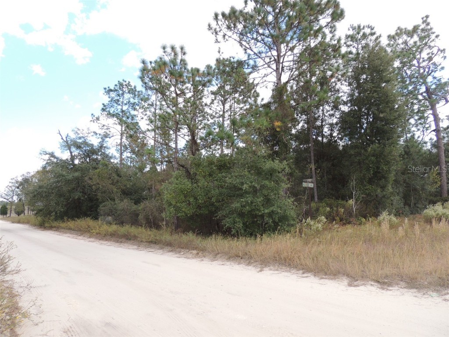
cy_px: 168
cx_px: 224
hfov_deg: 71.6
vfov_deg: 56.8
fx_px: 311
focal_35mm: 24
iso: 100
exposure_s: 1/320
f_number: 3
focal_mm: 4.3
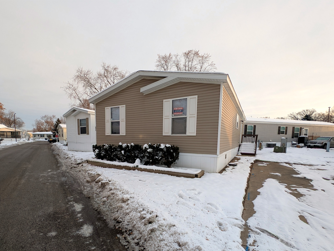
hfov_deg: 110.5
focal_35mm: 12
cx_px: 167
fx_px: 116
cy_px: 126
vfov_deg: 94.6
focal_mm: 2.23
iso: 40
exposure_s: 1/312
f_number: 1.95
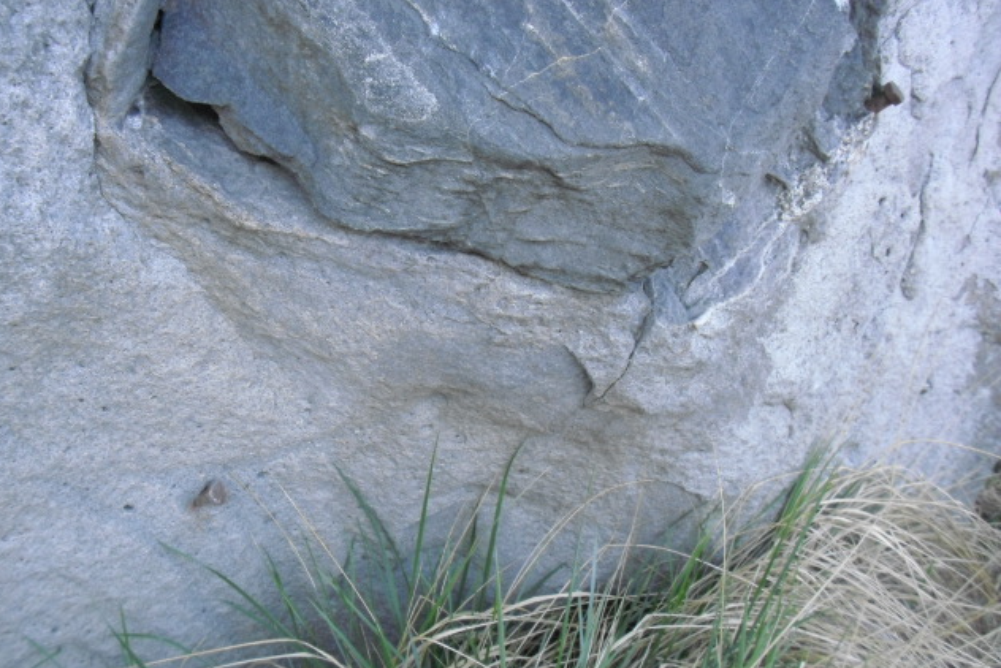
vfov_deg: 33.4
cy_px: 355
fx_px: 1113
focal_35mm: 40
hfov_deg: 48.4
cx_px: 496
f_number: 2.8
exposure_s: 1/125
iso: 200
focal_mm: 6.2
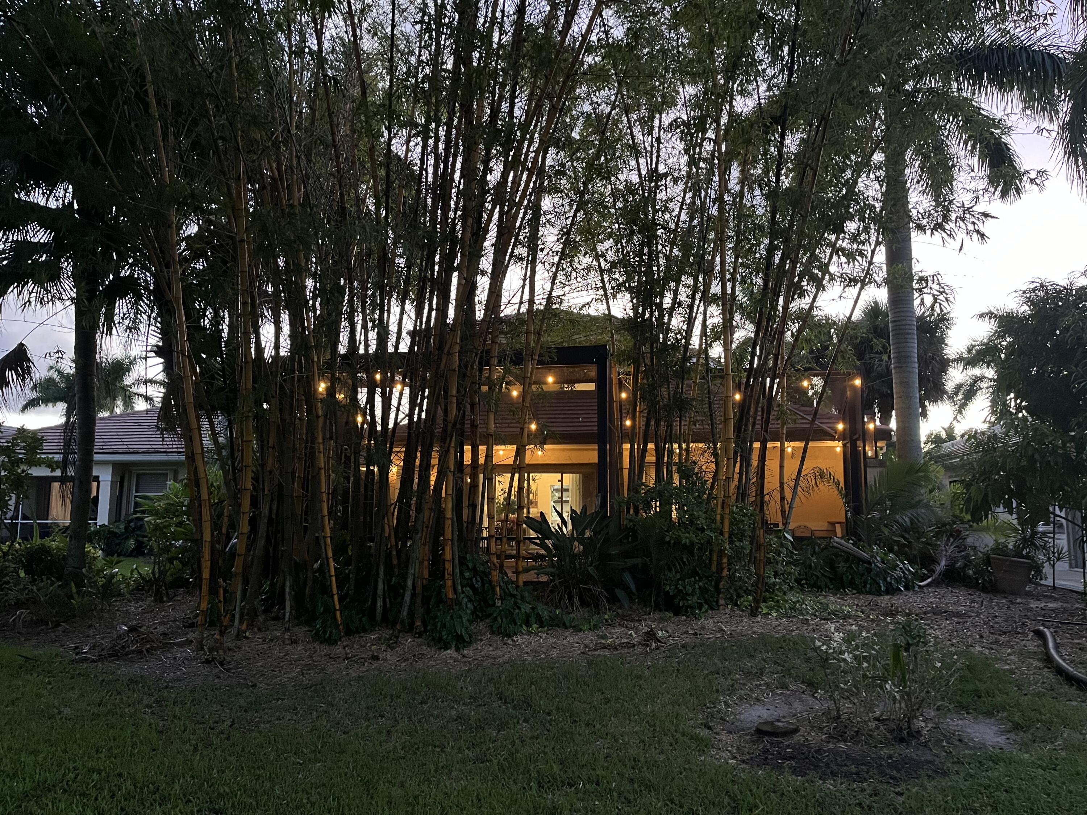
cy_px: 408
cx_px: 544
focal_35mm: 26
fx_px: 816
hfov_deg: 67.3
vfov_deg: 53.1
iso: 500
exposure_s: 1/30
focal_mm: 5.1
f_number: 1.6
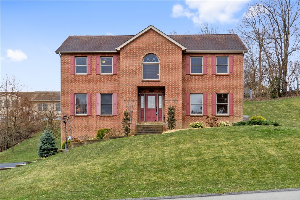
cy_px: 100
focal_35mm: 49
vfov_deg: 27.5
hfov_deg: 40.3
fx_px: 408
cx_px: 150
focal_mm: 49
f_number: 8
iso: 125
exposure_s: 1/125
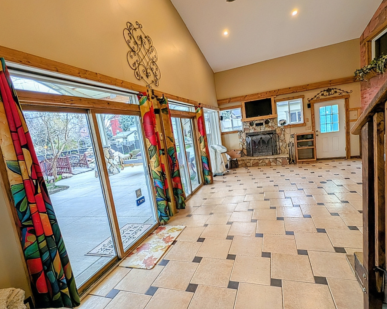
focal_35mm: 13
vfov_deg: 92.2
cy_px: 156
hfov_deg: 104.6
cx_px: 211
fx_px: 149
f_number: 1.95
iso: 37
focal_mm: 2.23
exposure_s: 1/60
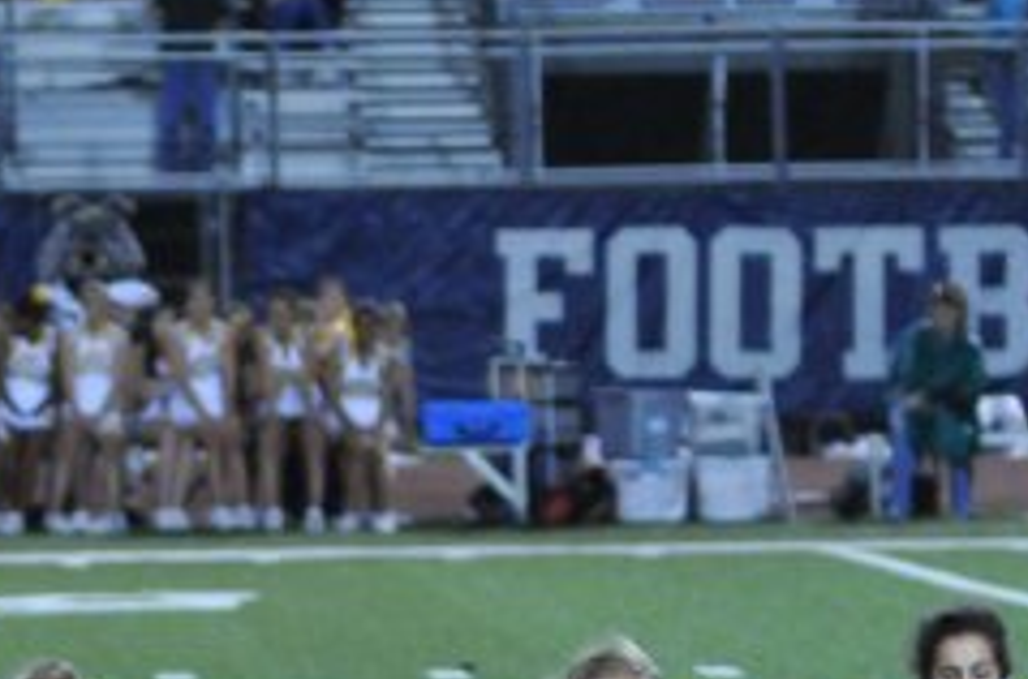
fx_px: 10025
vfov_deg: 3.9
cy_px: 991
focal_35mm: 352
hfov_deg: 5.8
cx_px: -409
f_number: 2.8
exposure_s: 1/200
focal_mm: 70
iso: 1600
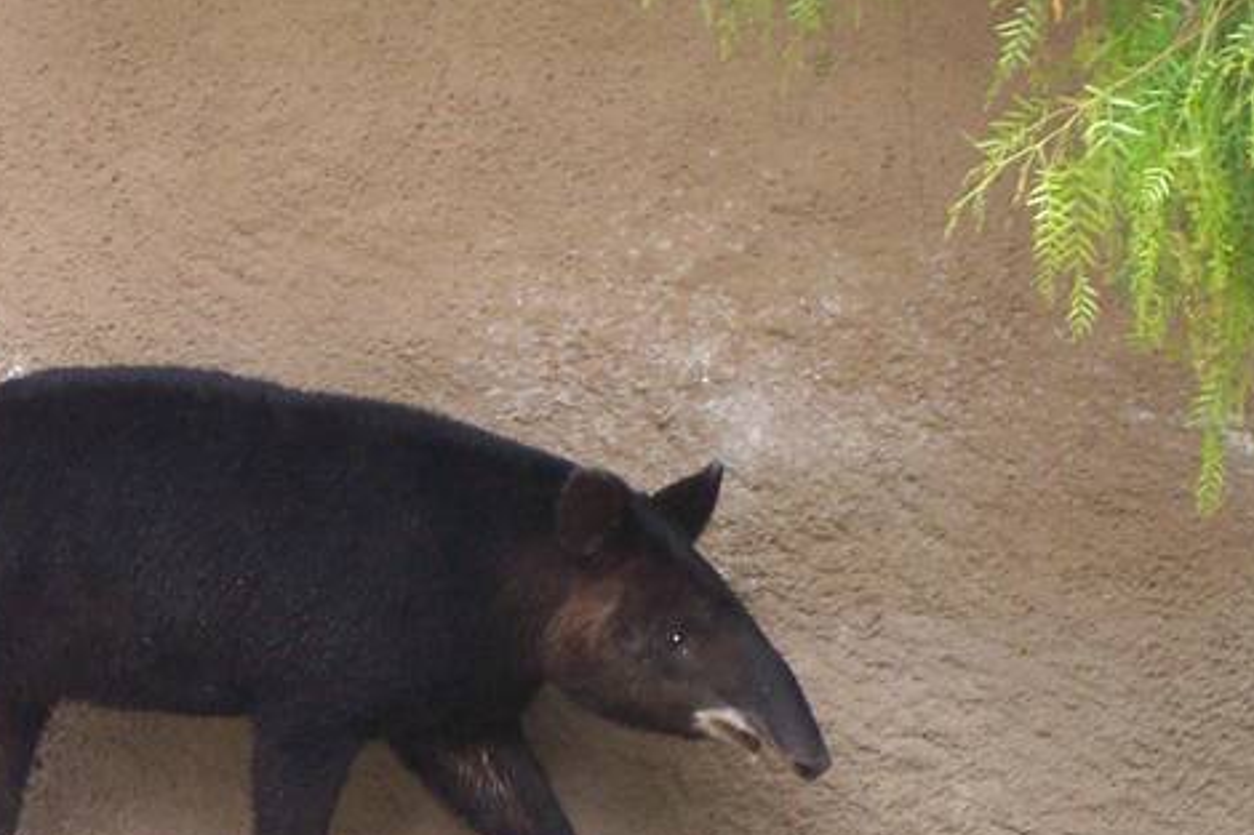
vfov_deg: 6.0
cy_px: 588
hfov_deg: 9.0
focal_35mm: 229
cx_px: 304
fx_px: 7974
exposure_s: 1/90
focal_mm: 21.2
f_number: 4.7
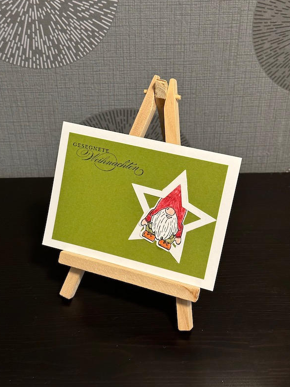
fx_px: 547
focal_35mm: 49
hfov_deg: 29.7
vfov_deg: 38.9
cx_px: 145
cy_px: 194
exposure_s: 1/40
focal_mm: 6.86
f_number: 1.78
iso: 250
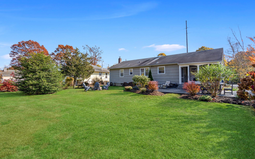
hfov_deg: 94.4
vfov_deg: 68.0
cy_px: 76
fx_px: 118
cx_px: 127
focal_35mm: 17
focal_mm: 16
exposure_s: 1/200
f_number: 5.6
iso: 100
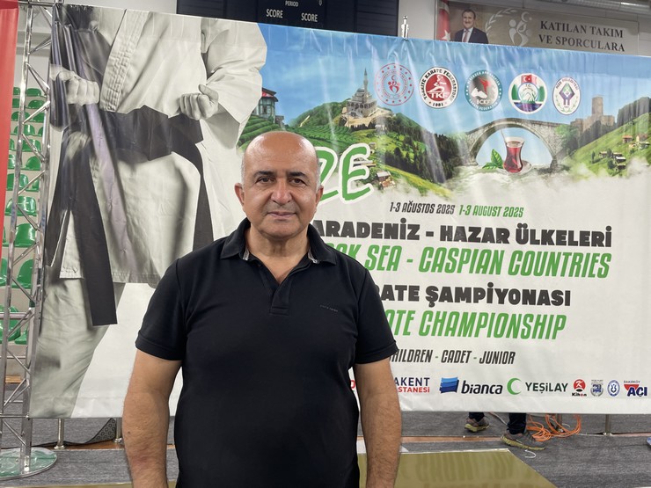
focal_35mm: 26
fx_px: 489
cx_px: 326
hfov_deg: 67.3
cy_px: 244
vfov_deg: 53.1
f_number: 1.6
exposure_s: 1/100
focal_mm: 4.2
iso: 50
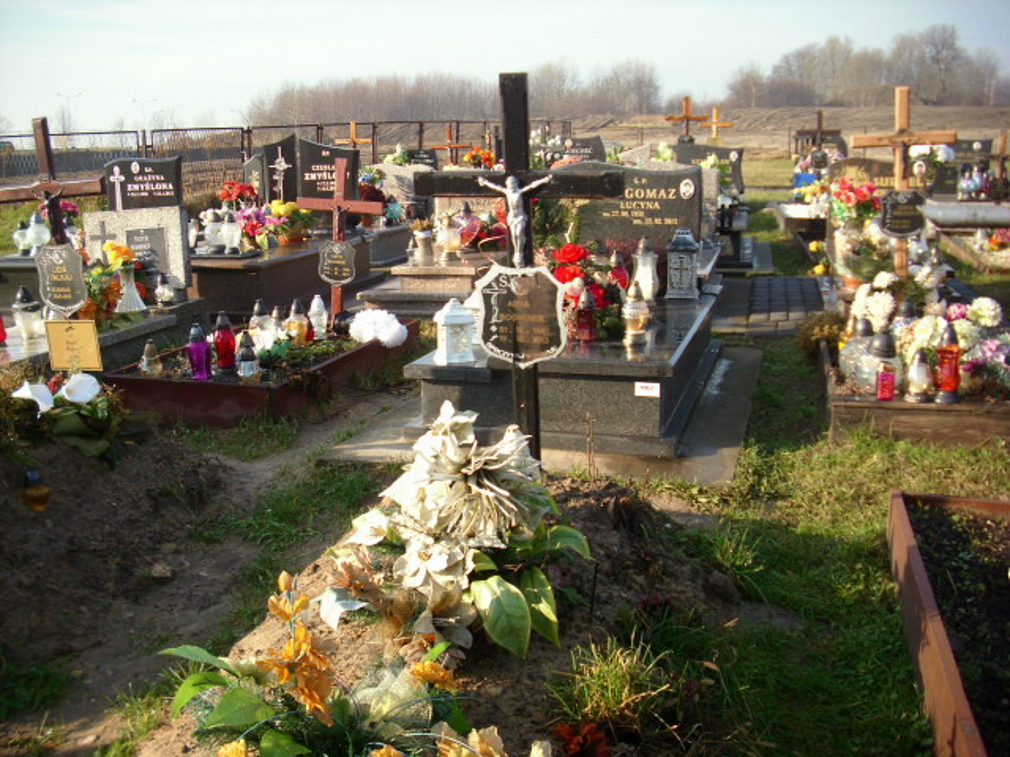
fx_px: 1080
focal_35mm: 37
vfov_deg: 38.7
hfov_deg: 50.1
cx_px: 505
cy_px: 378
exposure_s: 1/419
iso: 50
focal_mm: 6.2
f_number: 2.8
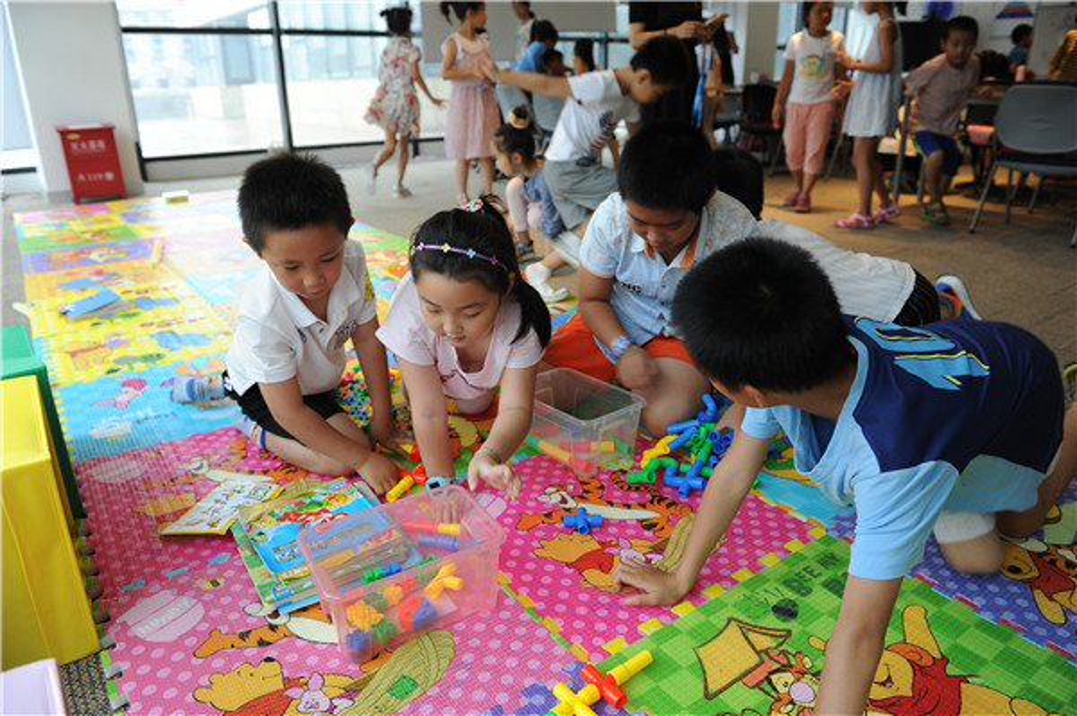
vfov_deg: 53.1
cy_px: 358
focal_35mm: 24
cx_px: 538
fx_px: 717
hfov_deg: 73.8
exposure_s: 1/80
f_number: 4.5
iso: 1000
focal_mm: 24
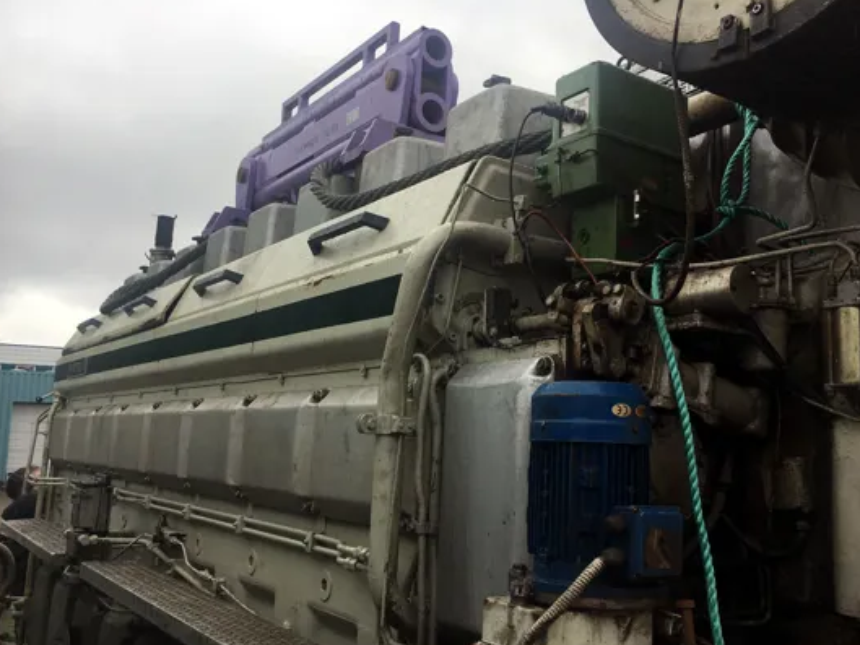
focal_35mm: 34
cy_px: 306
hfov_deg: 53.9
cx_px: 473
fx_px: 845
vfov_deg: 41.8
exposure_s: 1/427
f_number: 2.2
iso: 25
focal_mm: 4.15
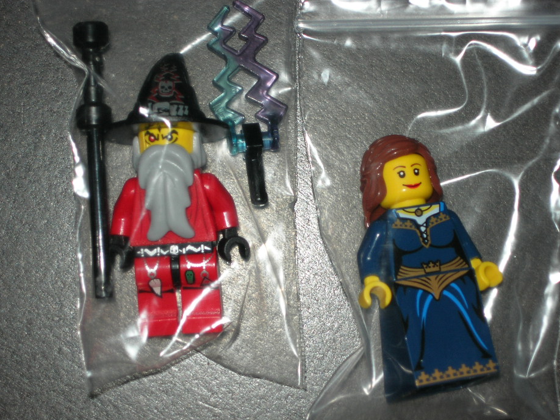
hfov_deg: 15.6
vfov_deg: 11.8
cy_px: 231
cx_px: 298
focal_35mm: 126
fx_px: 2039
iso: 64
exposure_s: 1/60.1
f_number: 4.9
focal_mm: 23.4
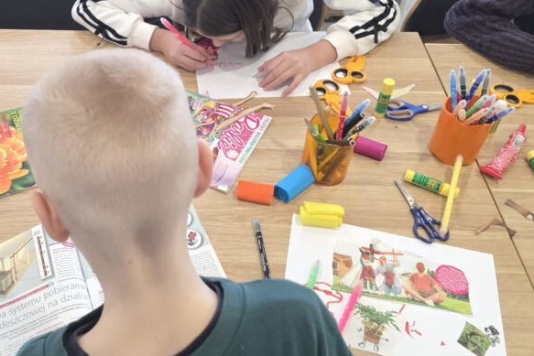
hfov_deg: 44.3
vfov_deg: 31.4
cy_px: 92
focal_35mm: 42
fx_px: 623
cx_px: 113
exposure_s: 1/100
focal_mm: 6.3
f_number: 1.7
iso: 800
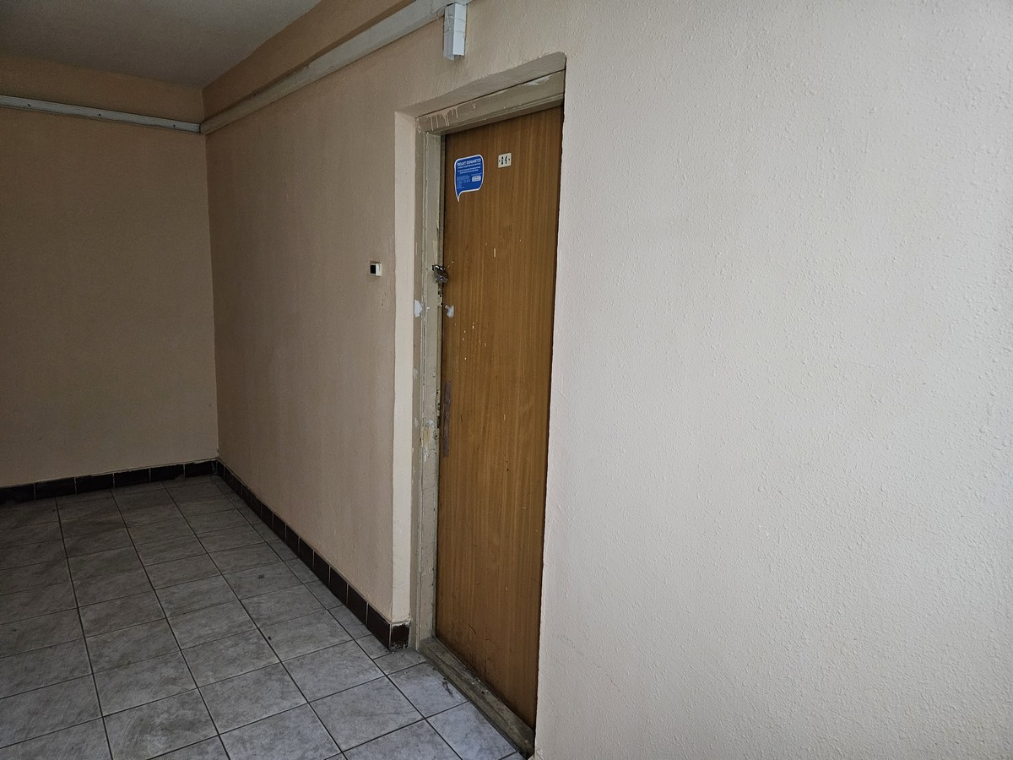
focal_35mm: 23
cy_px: 380
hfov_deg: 73.9
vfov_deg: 58.9
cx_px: 506
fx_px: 673
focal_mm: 5.4
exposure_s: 1/25
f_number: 1.8
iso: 500
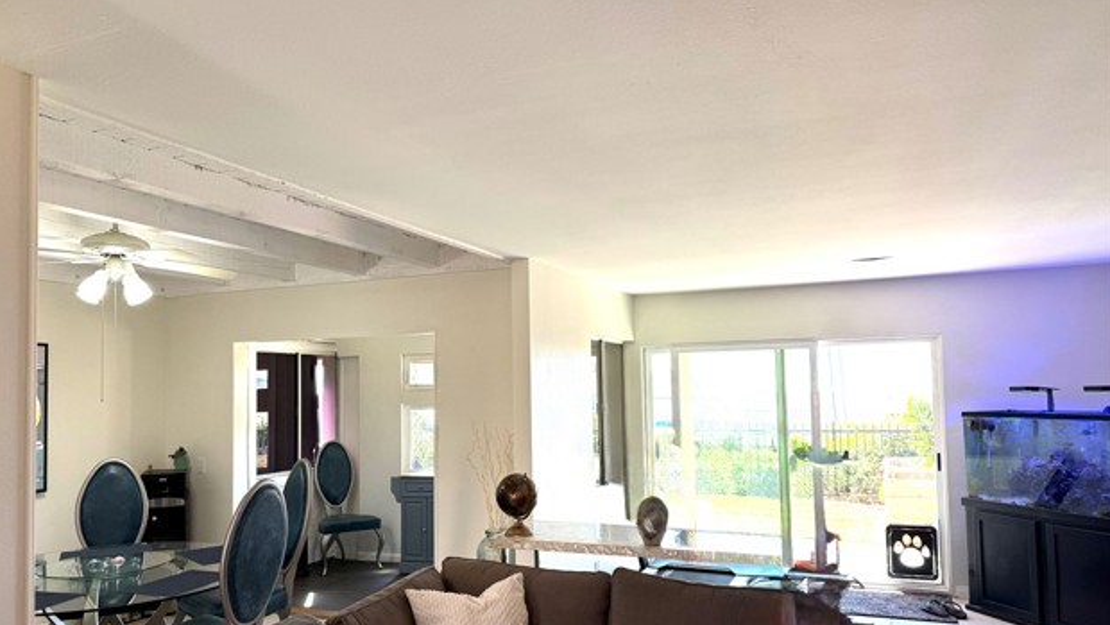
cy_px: 356
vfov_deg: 42.8
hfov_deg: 69.8
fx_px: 795
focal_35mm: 27
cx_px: 541
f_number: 1.78
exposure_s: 1/204
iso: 100
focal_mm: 6.76
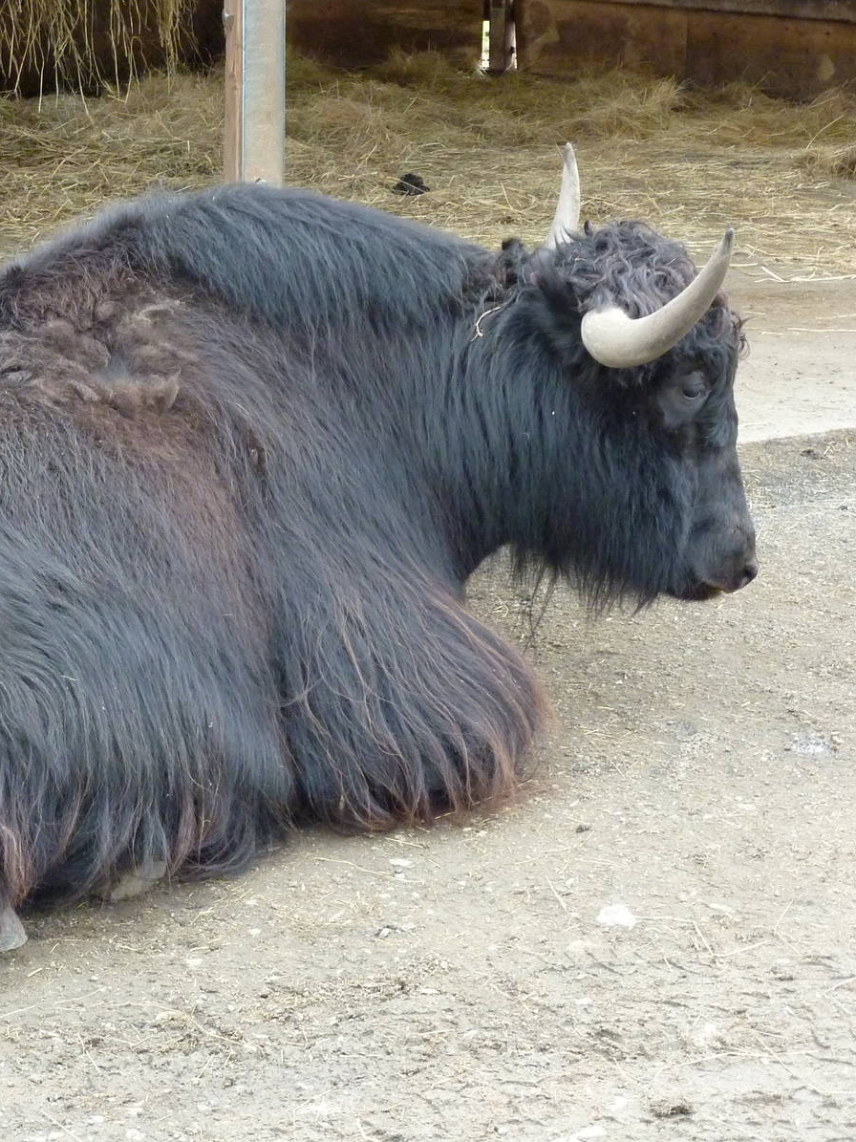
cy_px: 571
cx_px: 113
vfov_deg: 24.7
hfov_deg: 18.4
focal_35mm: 79
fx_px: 2605
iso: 400
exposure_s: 1/200
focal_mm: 9.7
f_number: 3.9
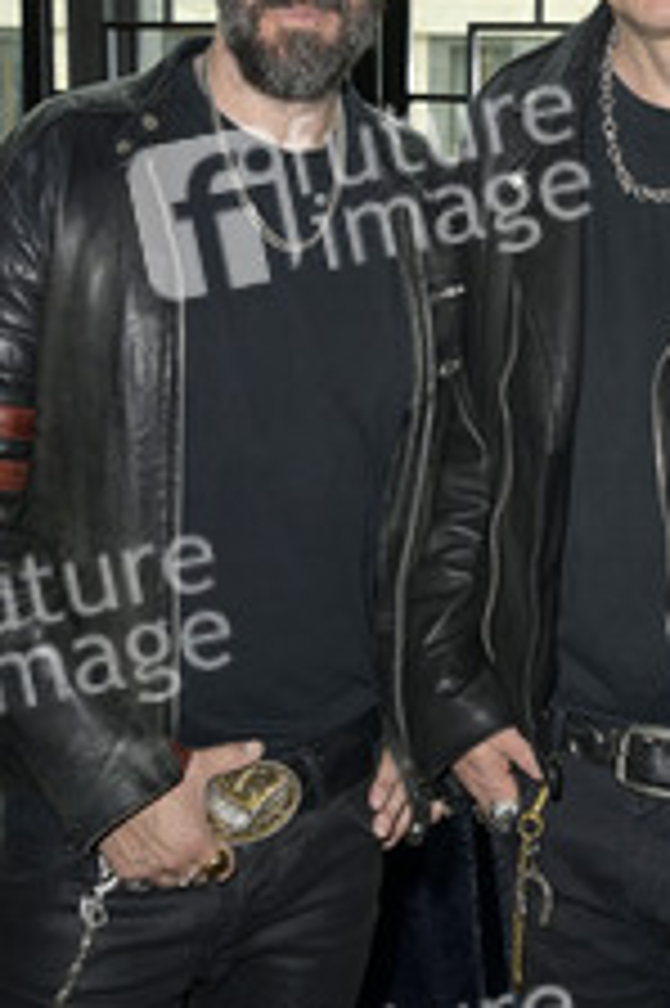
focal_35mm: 68
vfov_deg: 29.6
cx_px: 490
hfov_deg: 19.9
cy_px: 418
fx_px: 1901
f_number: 6.3
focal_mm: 38
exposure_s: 1/125
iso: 640
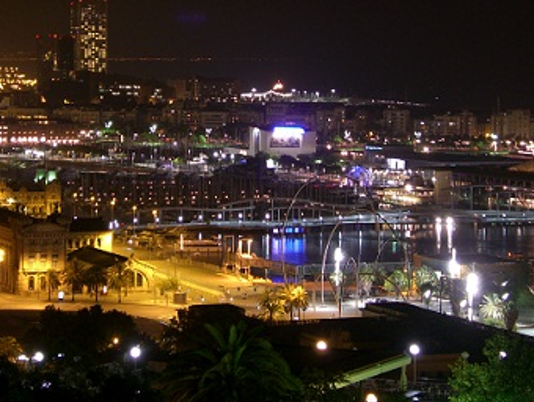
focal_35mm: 134
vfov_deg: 11.1
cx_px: 265
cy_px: 81
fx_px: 2070
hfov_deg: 14.7
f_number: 4.3
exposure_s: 4
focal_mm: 16.3
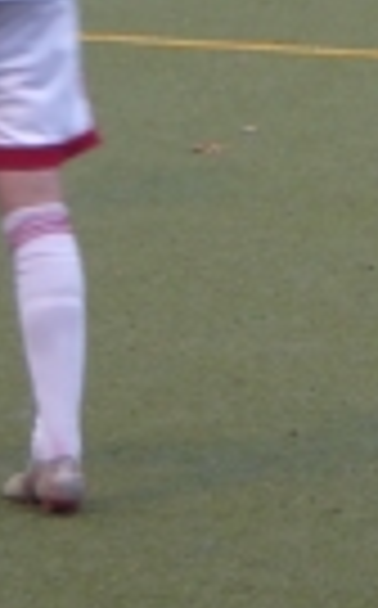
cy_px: 135
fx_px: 6747
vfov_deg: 5.2
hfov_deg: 3.2
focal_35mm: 408
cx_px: 855
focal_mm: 20.6
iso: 400
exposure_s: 1/40
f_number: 5.1
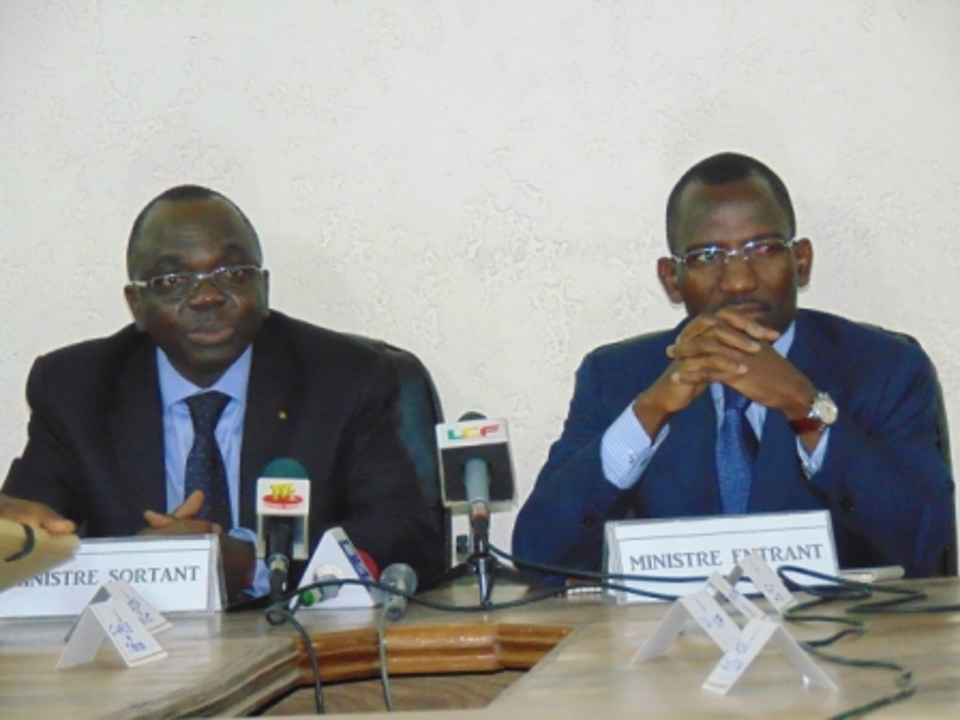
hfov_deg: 9.7
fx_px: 5630
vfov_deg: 7.3
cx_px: 480
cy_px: 360
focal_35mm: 203
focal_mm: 36.4
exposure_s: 1/60
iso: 800
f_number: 4.1
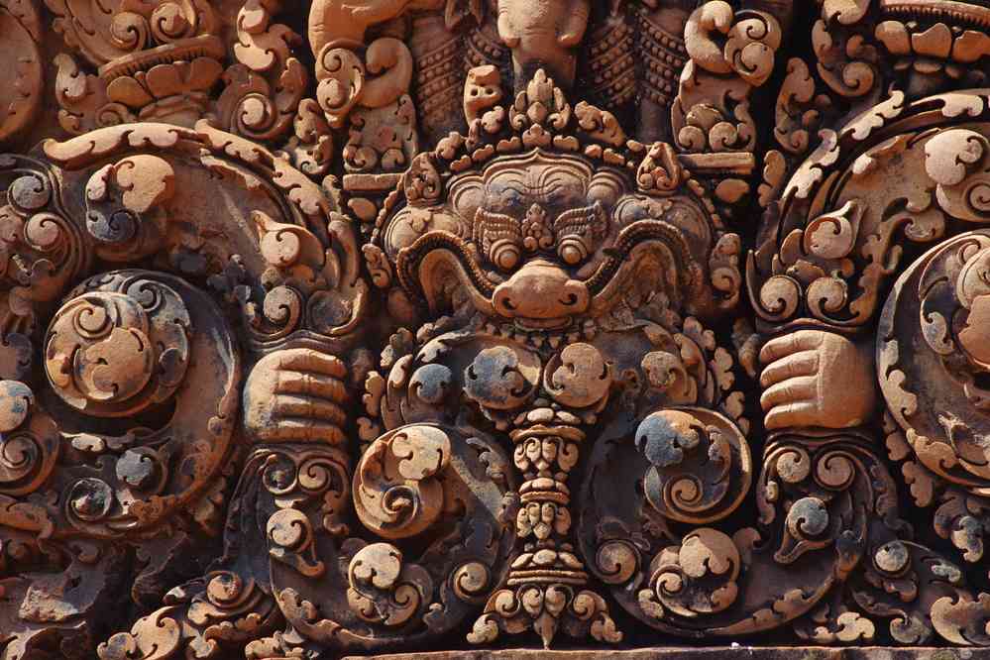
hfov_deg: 7.2
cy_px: 330
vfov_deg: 4.8
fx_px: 7837
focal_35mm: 285
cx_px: 495
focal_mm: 190
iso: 800
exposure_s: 1/250
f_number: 8
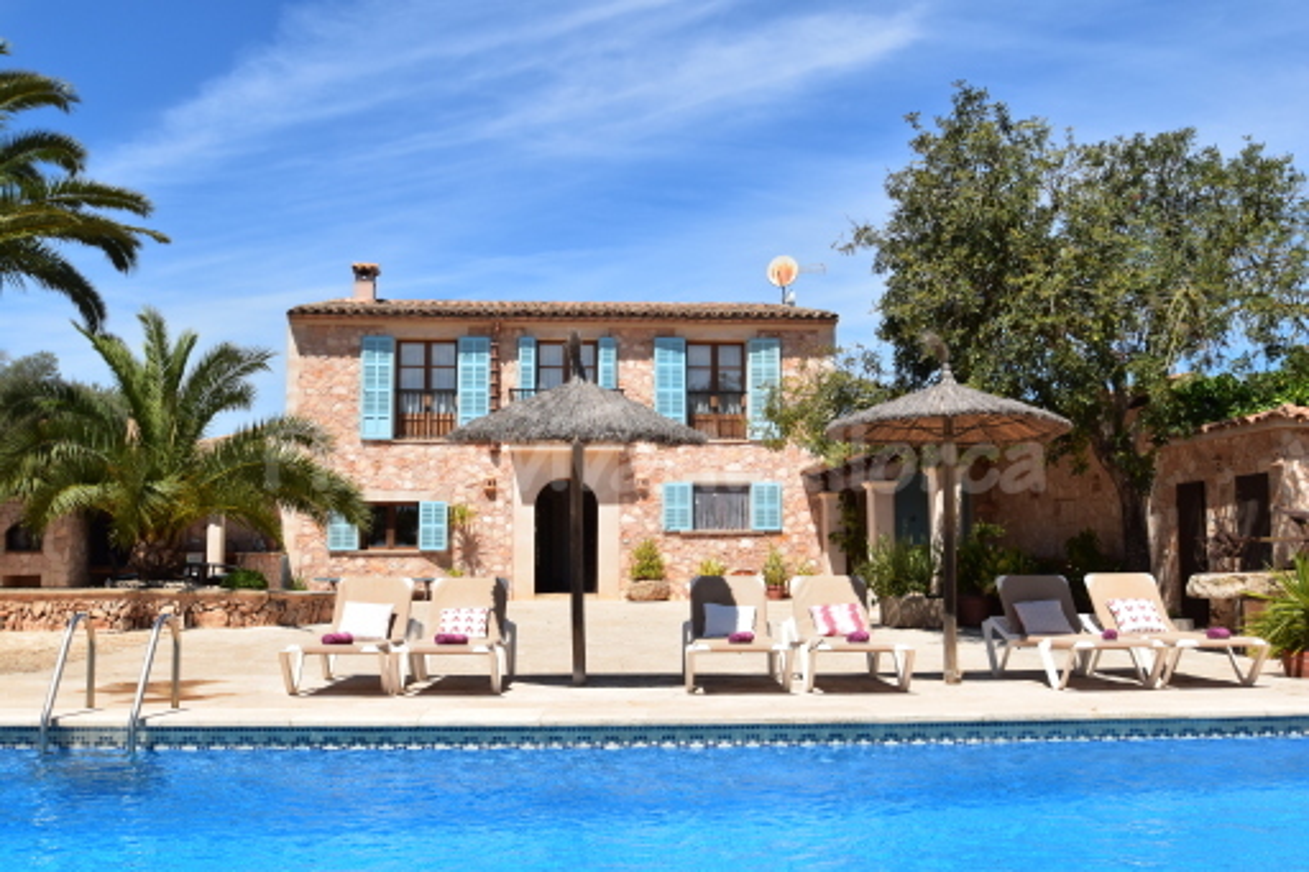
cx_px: 654
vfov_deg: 36.8
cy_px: 436
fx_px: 1309
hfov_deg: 53.1
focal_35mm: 36
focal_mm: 24
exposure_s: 1/500
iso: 400
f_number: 11
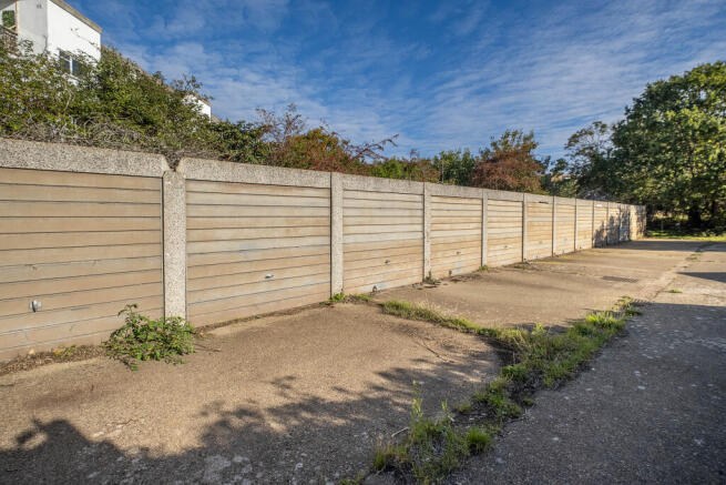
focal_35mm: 15
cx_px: 363
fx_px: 303
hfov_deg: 100.4
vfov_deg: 77.4
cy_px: 242
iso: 320
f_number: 5.6
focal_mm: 10
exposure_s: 1/1000
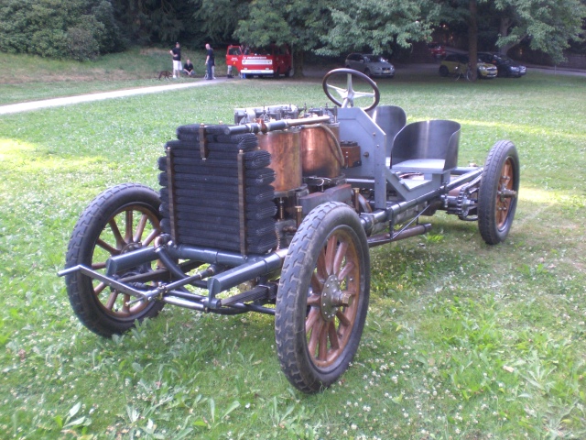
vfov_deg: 37.7
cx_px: 293
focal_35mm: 38
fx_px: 643
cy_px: 220
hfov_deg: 49.0
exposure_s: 1/100
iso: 200
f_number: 3.1
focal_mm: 6.3
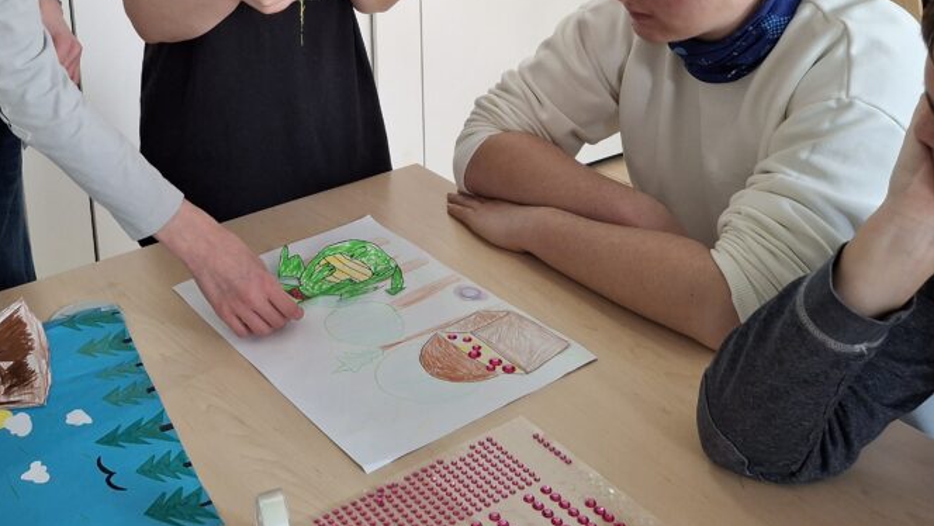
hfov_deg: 47.9
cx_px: 350
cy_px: -10
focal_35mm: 42
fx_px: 1041
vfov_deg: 26.7
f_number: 1.8
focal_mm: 4.69
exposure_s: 1/50
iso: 250
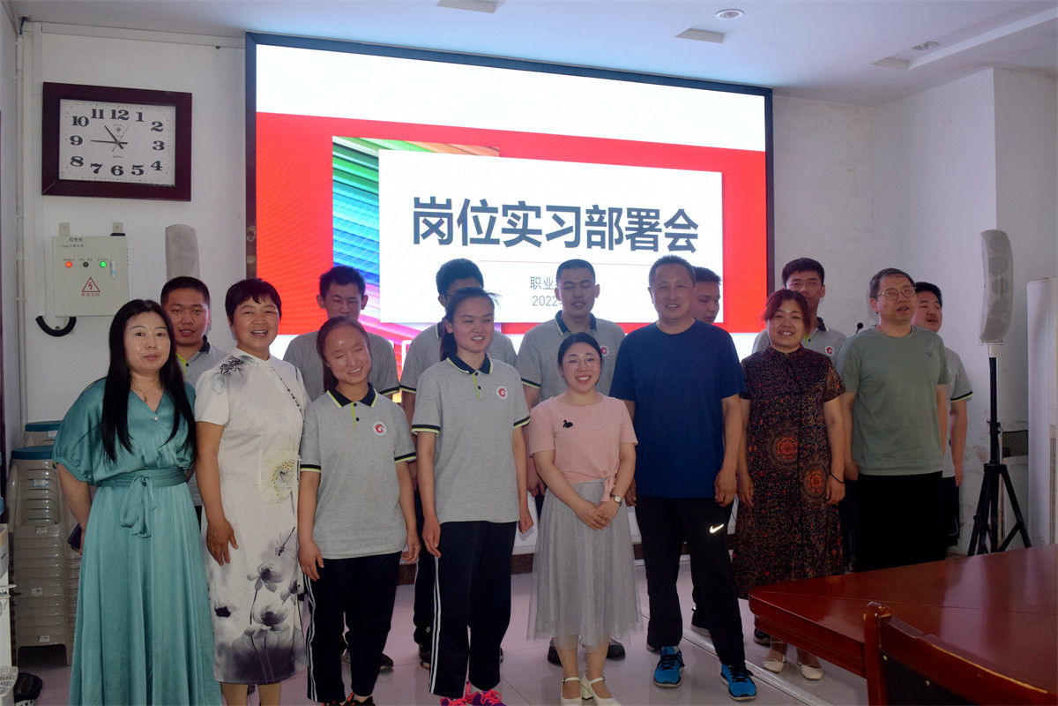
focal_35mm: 33
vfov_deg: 40.0
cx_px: 529
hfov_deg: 57.2
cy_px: 353
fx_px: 970
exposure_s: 1/100
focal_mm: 22
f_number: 5.6
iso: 800
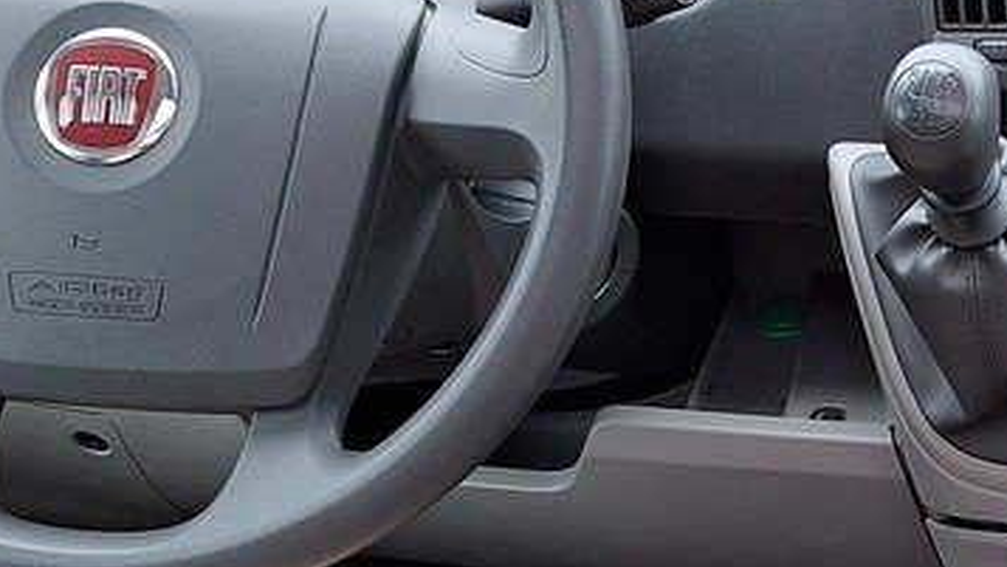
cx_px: 1320
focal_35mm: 101
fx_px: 2697
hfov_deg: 19.5
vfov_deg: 12.0
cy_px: 401
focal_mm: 5.54
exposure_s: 1/100
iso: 80
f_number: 1.8
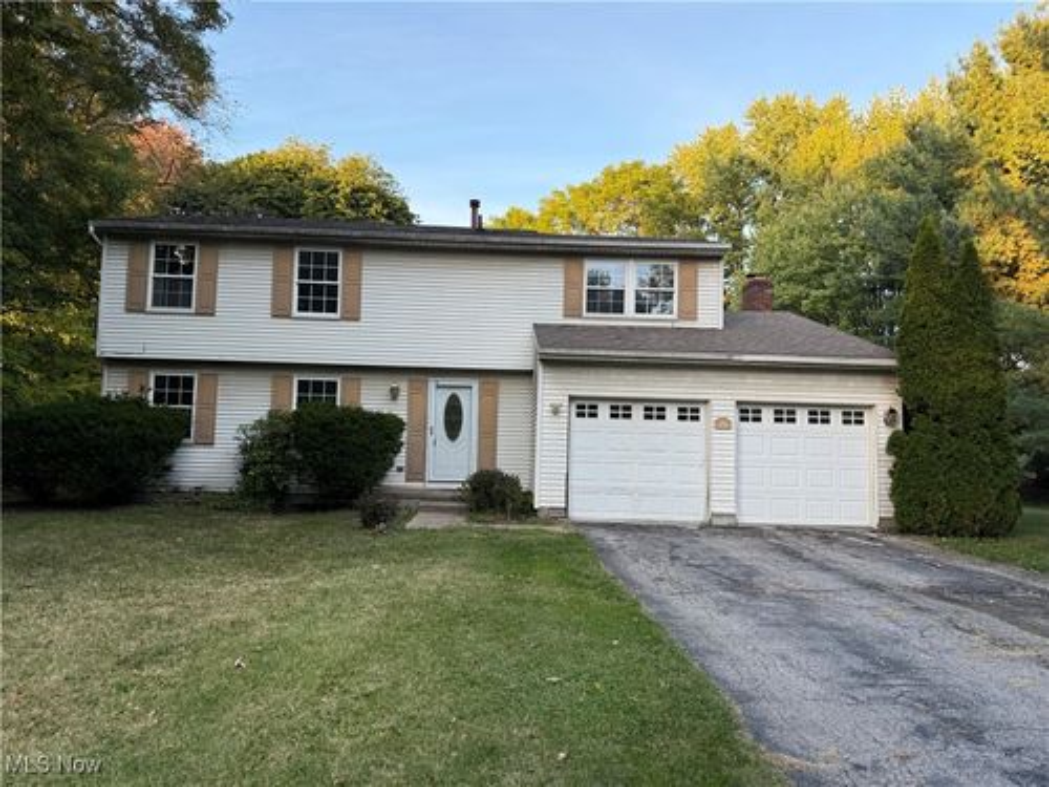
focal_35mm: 24
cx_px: 524
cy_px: 394
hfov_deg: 71.6
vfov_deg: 56.8
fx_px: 727
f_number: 1.78
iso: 100
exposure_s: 1/308
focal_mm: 6.76
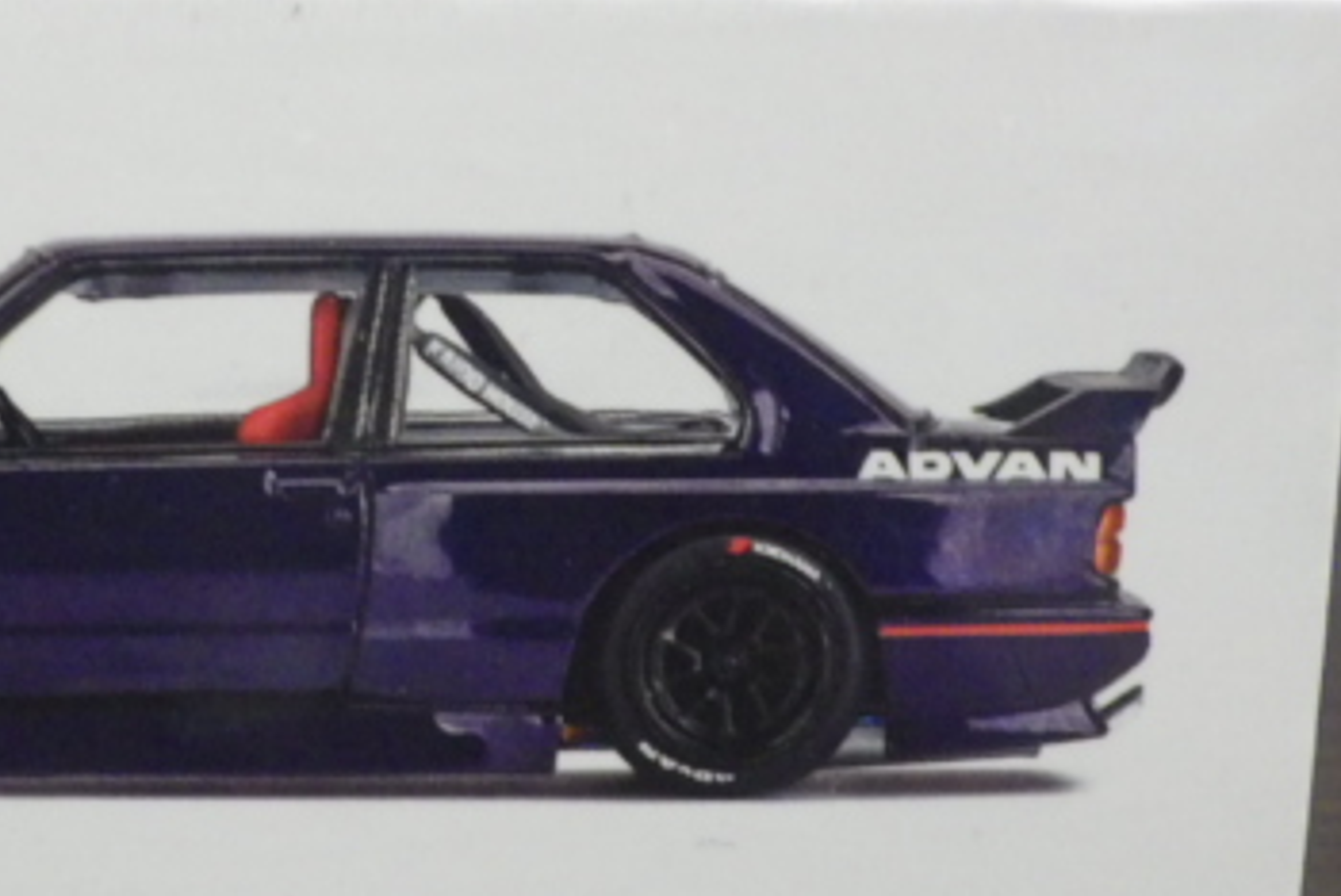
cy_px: 482
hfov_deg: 21.1
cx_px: 176
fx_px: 3542
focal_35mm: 95
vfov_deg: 14.4
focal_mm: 9
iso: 800
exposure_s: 1/30
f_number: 3.8
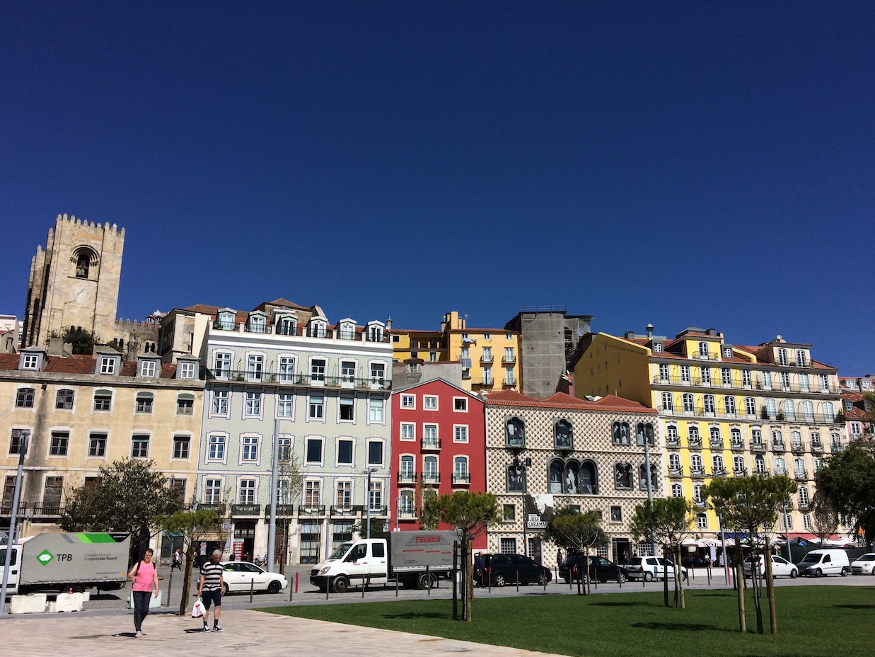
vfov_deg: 46.8
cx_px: 440
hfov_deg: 60.0
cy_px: 339
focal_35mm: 30
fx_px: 758
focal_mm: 4.15
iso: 32
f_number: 2.2
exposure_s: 1/5128
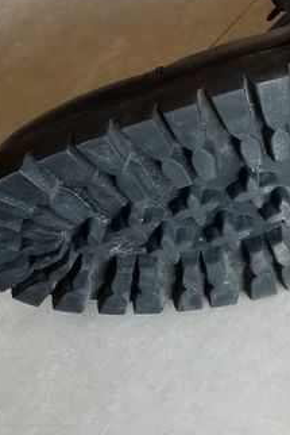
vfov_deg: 23.7
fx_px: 1014
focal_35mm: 84
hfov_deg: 14.8
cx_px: 475
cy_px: 73
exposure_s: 1/33.3
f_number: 1.8
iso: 110
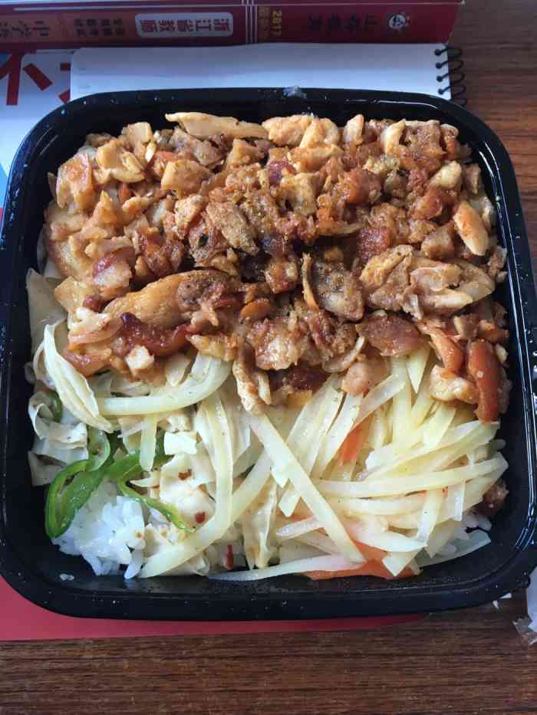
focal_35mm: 29
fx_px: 600
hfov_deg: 48.2
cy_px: 358
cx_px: 268
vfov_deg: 61.7
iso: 80
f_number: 2.2
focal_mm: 4.15
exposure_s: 1/33
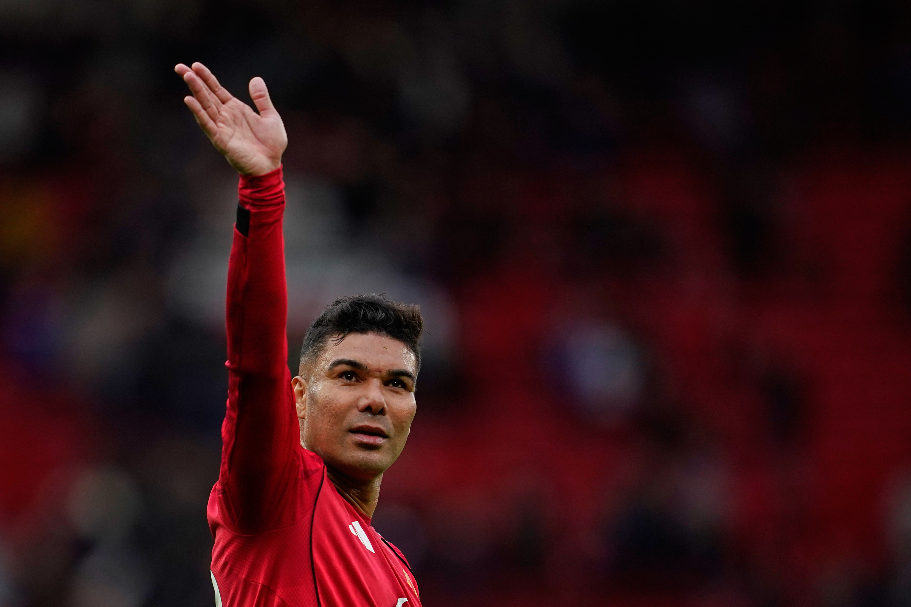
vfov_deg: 2.1
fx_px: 16269
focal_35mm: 643
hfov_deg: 3.2
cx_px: 314
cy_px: 486
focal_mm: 400
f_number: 2.8
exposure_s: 1/2500
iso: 1000
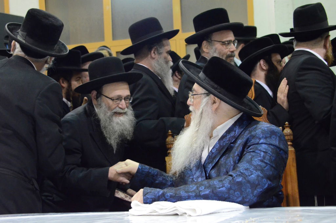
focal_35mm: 60
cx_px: 168
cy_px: 112
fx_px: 559
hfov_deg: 33.5
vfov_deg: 22.5
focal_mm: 40
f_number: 5
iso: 5000
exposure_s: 1/80
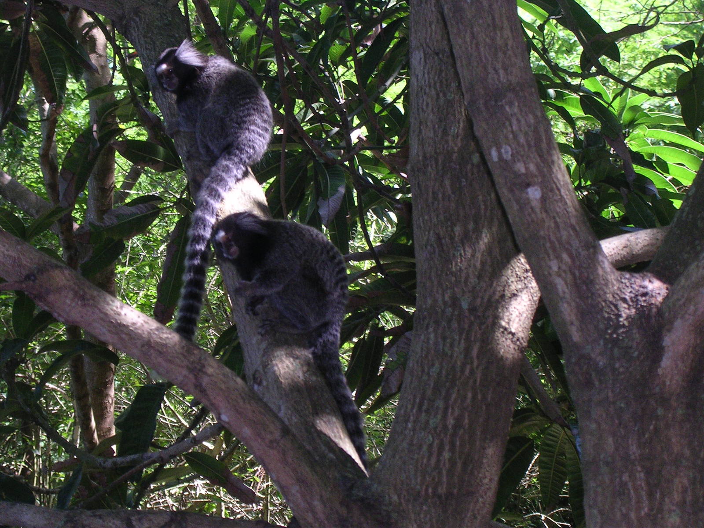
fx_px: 2339
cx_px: 352
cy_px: 264
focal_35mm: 115
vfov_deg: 12.9
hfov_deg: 17.1
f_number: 4.9
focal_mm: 17.4
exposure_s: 1/60.1
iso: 223
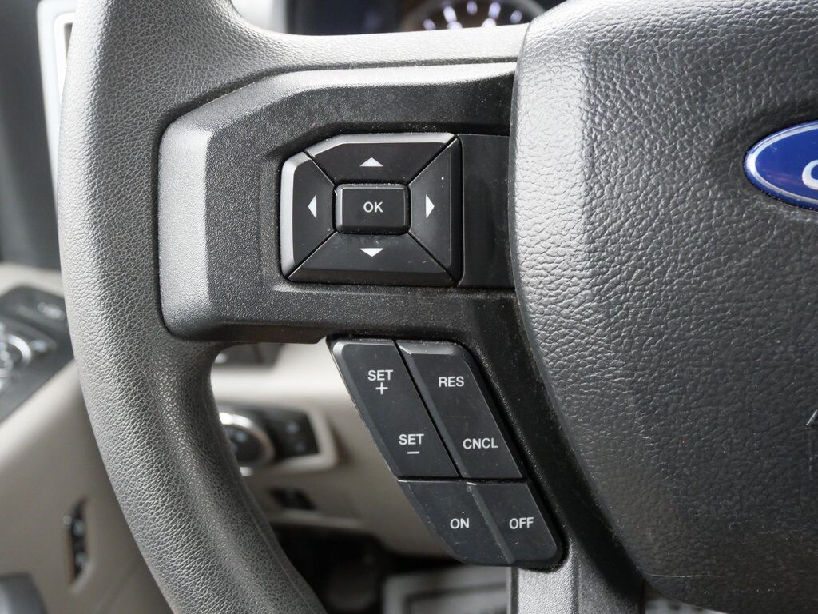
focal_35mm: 34
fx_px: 803
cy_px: 307
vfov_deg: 41.8
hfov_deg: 54.0
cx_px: 409
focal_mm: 17
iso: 2000
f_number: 4
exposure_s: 1/60
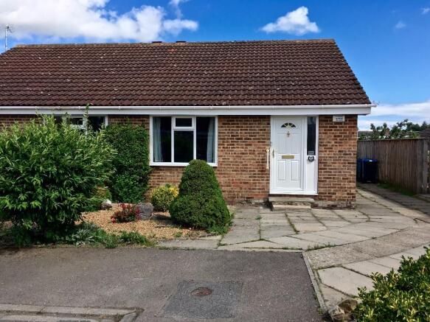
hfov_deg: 61.7
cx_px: 215
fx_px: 360
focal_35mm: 29
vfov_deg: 48.2
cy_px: 161
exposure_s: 1/1166
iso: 25
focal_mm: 4.15
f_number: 2.2
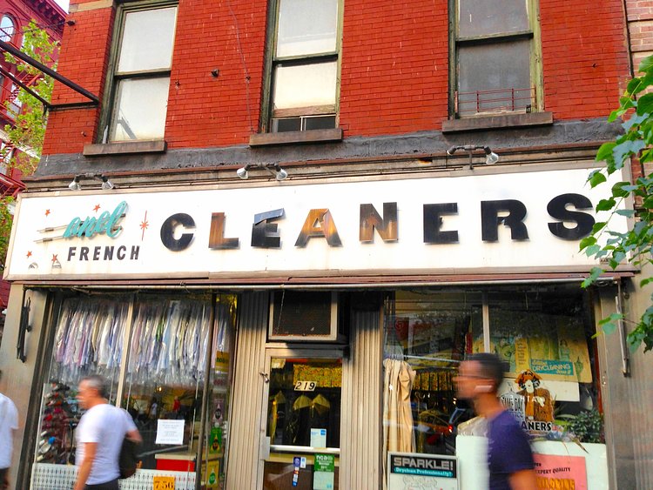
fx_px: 623
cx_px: 326
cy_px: 245
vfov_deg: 43.0
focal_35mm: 33
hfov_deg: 55.3
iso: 50
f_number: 2.4
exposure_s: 1/24
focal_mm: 4.13
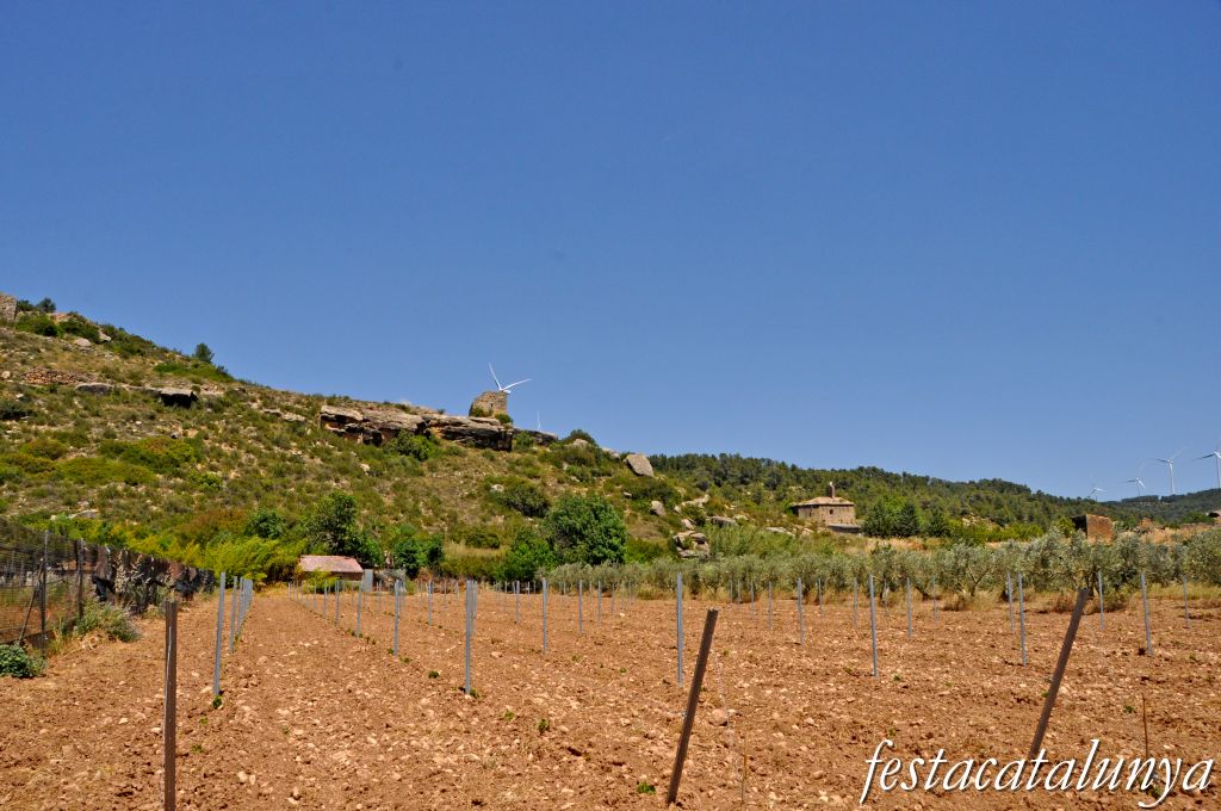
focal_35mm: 27
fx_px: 915
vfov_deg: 47.8
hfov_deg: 67.4
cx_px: 610
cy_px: 406
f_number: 13
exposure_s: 1/640
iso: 640
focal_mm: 18
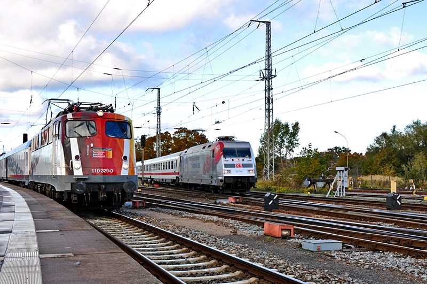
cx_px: 214
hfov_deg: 45.0
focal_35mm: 44
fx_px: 515
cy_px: 142
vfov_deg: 30.8
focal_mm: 29
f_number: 9
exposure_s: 1/100
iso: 200
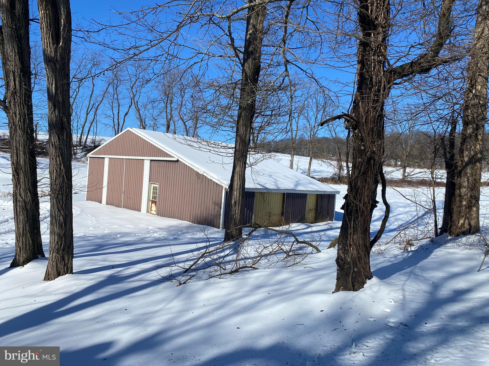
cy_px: 183
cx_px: 244
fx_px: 367
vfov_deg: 53.1
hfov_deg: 67.3
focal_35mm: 26
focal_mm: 4.25
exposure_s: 1/5747
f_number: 1.8
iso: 32
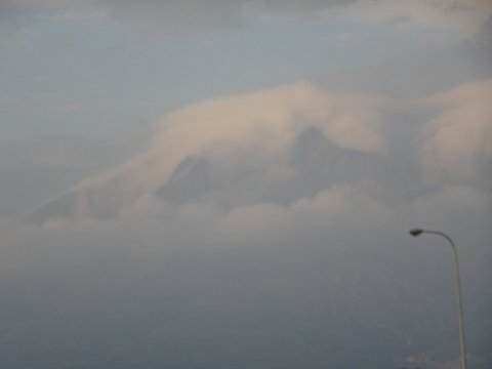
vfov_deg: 7.0
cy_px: 184
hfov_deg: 9.3
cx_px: 246
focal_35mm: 212
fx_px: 3013
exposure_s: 1/250
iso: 160
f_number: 6.3
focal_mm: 36.24
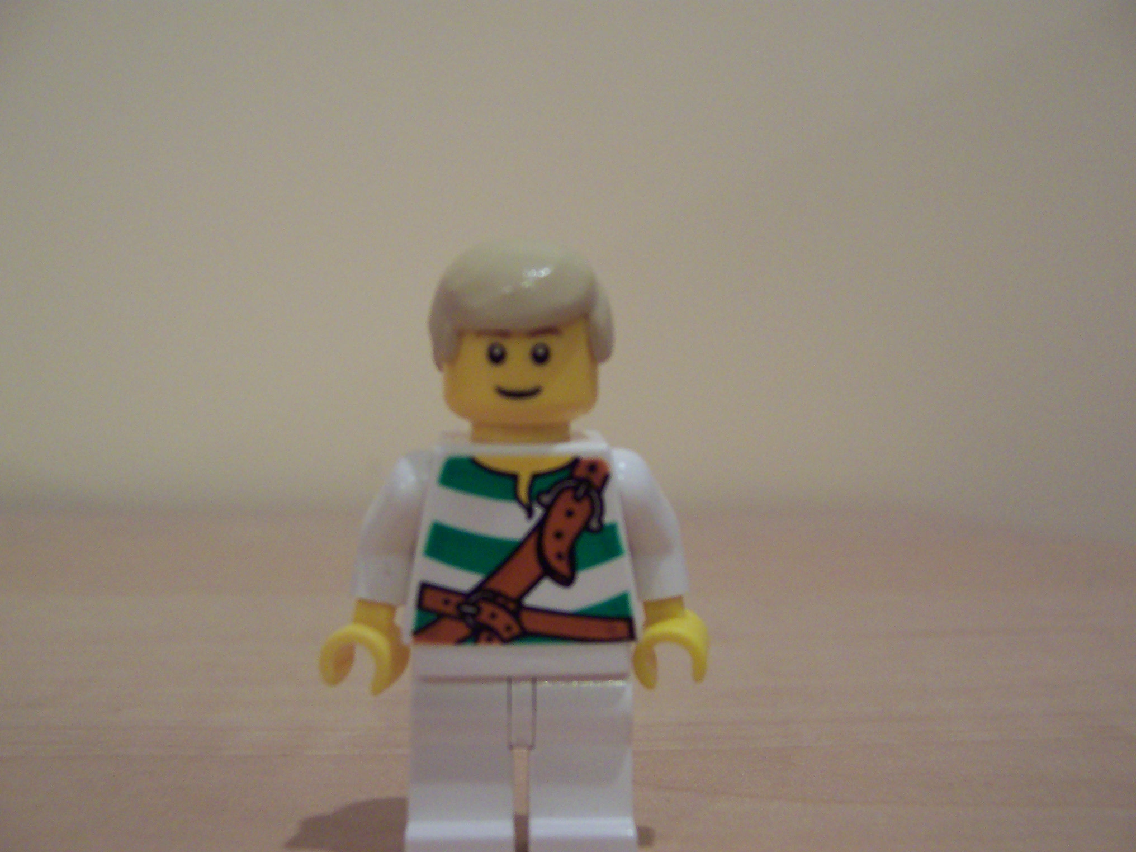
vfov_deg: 39.7
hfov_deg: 51.4
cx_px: 568
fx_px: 1181
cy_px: 426
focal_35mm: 36
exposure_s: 1/10
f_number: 2.8
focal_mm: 5.6
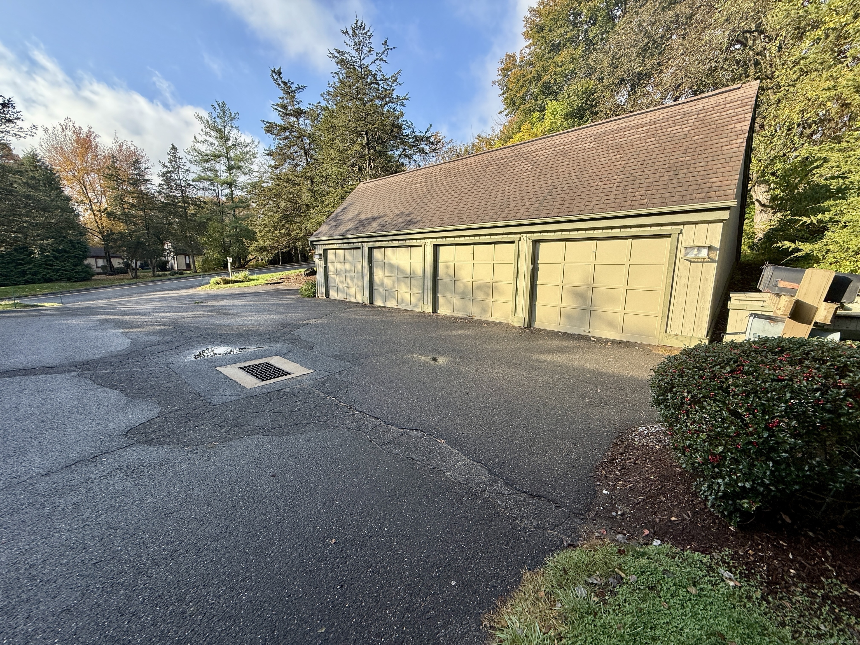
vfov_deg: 85.7
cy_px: 322
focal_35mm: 14
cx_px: 430
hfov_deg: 102.1
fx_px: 348
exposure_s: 1/672
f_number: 2.2
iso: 50
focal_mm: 2.22
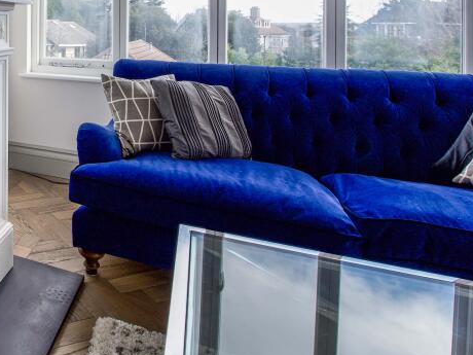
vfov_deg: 42.1
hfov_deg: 45.4
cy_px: 21
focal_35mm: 30
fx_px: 410
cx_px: -44
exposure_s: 1/60
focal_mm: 14
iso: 250
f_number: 9
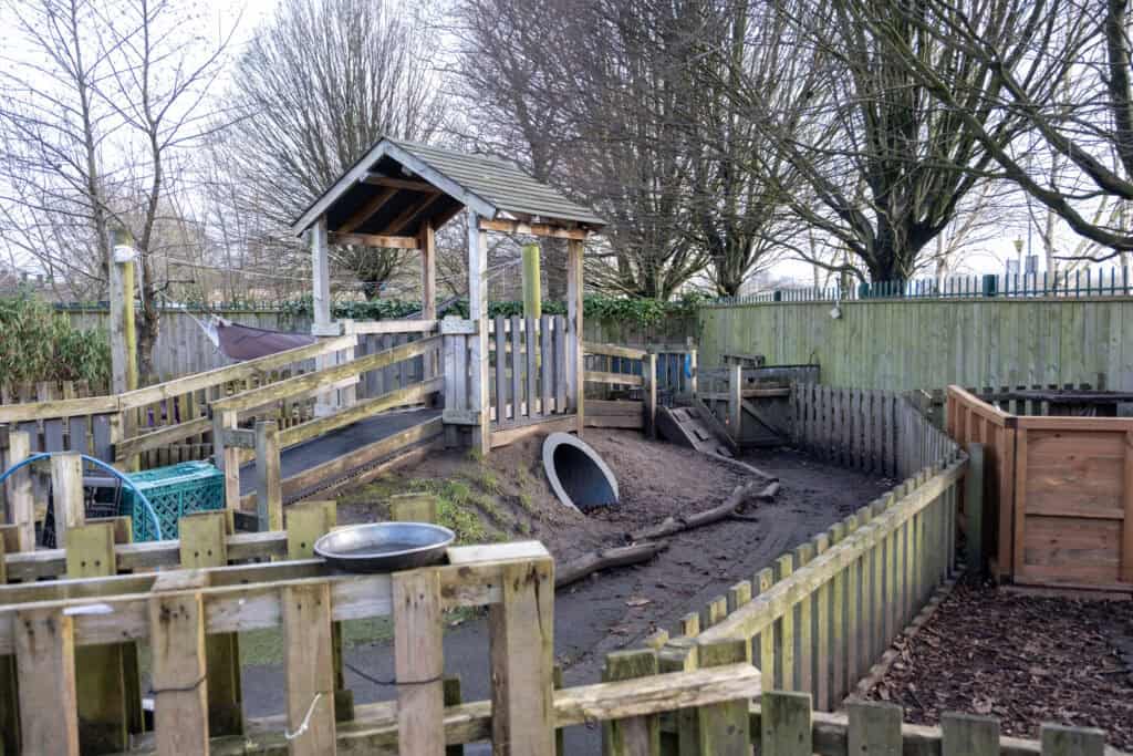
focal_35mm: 29
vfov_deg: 45.0
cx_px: 566
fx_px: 913
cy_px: 378
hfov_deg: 63.7
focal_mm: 19.2
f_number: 4
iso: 250
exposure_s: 1/100
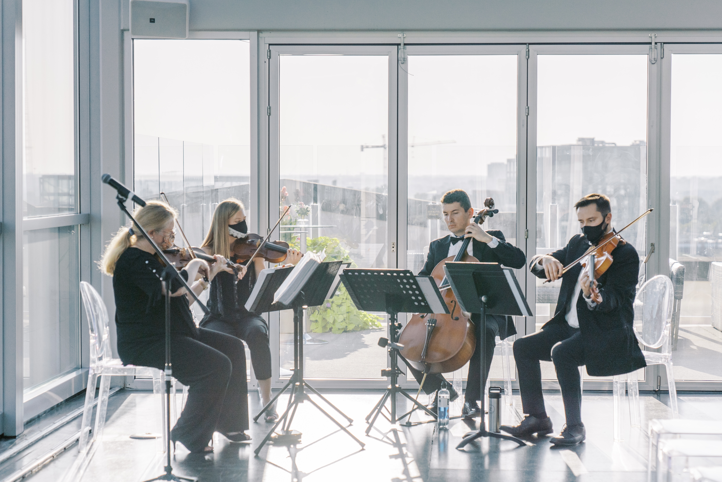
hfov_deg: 28.8
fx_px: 1404
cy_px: 241
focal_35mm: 70
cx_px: 361
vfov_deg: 19.5
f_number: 2.8
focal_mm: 70
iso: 500
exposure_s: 1/5000
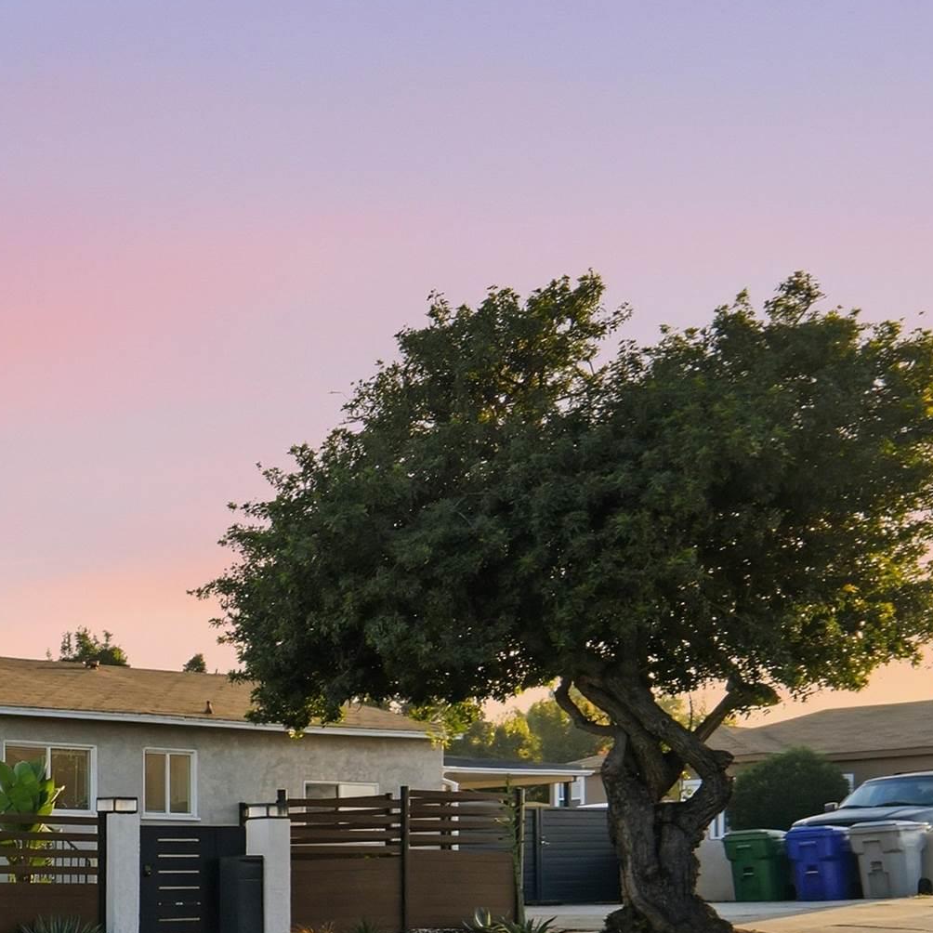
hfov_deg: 26.2
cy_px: 885
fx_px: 1586
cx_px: -379
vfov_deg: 30.9
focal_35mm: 52
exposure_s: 1/1250
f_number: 11
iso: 500
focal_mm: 20
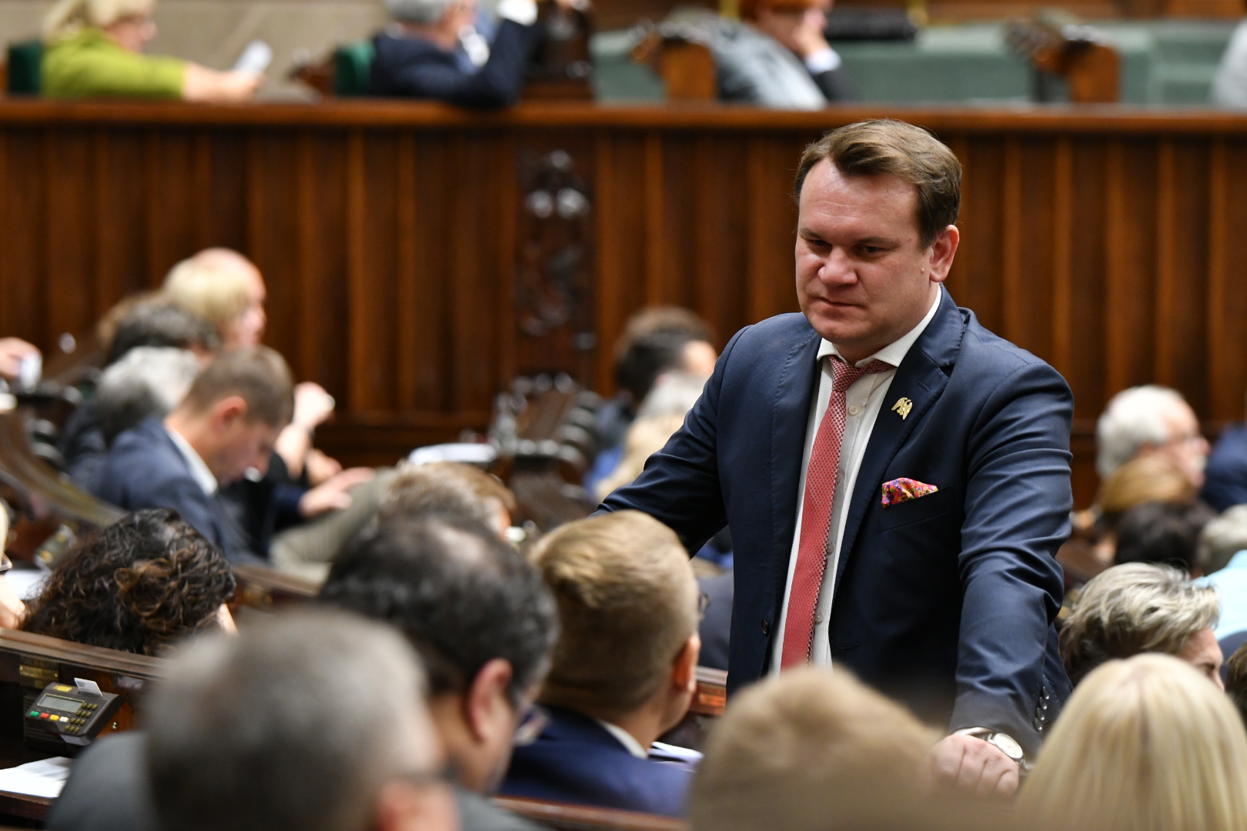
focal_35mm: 195
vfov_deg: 7.0
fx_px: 6754
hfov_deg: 10.5
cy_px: 416
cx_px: 624
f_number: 2.8
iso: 1600
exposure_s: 1/125
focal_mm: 130
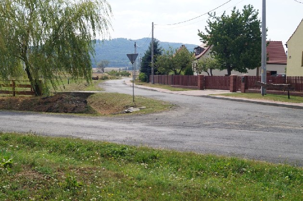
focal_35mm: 45
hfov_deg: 43.6
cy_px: 100
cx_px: 152
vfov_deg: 29.8
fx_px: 378
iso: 100
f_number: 10
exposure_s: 1/125
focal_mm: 30
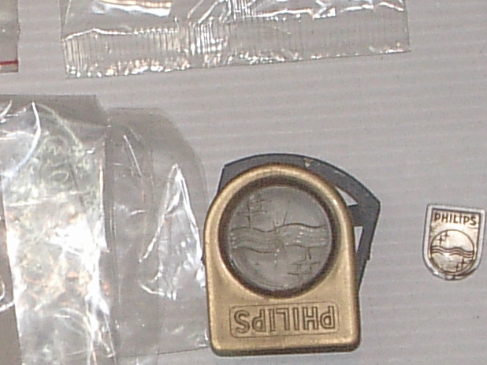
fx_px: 3881
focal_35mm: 276
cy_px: 245
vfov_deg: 5.4
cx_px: -87
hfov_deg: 7.1
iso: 200
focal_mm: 11.5
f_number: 3.3
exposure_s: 1/35
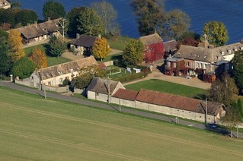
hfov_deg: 4.0
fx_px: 3446
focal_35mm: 511
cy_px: -84
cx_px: 578
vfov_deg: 2.7
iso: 400
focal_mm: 102
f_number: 10
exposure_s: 1/800
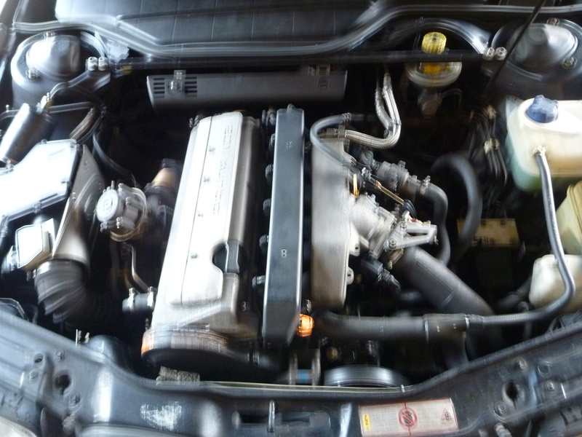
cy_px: 218
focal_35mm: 28
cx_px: 291
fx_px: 471
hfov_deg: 63.4
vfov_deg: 49.7
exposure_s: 1/13
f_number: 3.3
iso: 400
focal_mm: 4.9
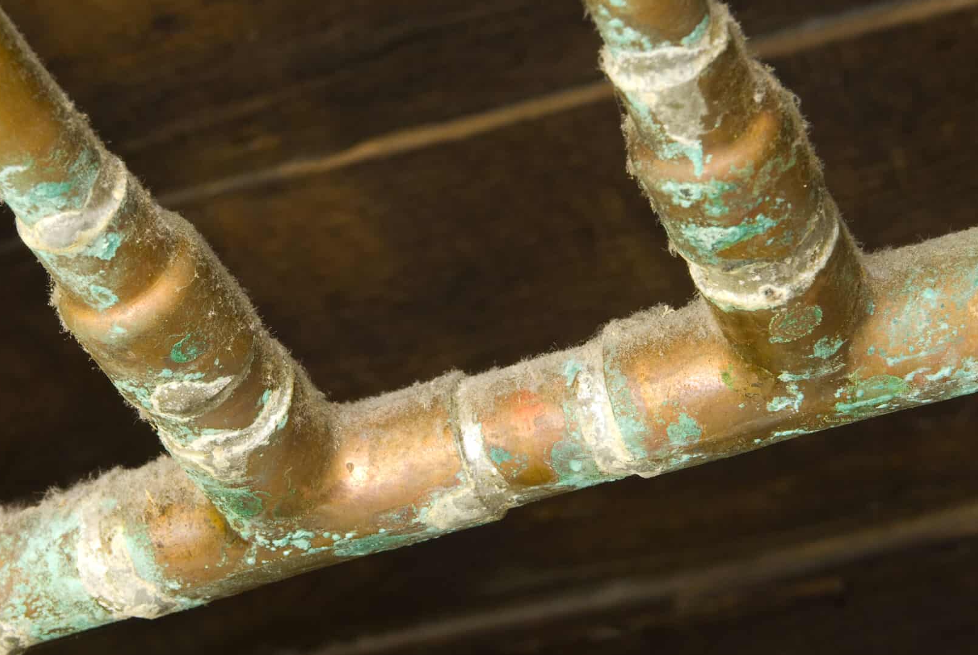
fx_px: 3210
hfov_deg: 17.3
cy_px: 294
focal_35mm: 118
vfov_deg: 11.7
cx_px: 427
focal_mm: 62
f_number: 13
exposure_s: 20
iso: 200
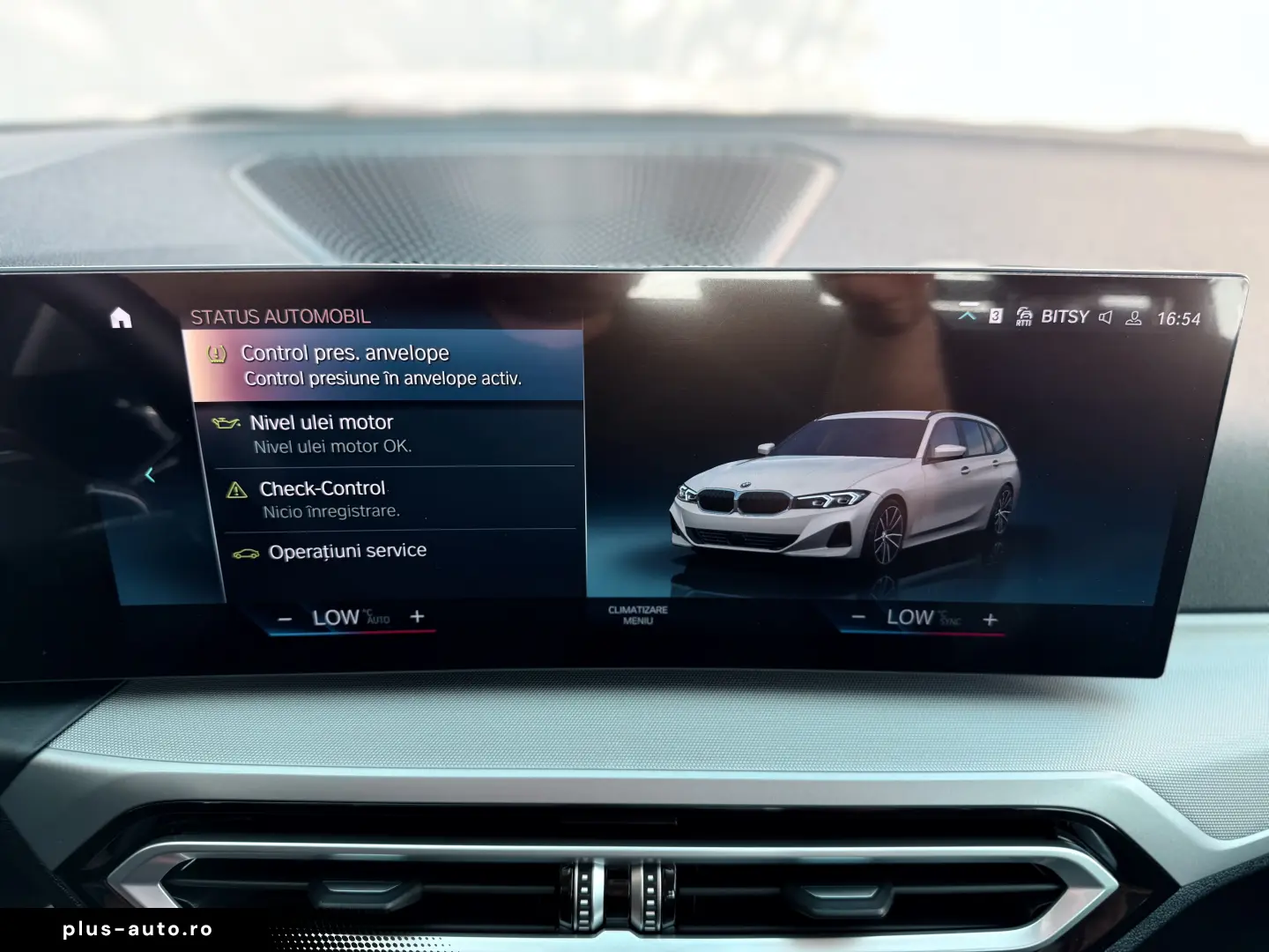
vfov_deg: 56.8
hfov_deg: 71.6
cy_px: 476
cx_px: 634
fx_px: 880
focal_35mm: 24
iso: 64
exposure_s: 1/142
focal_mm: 6.76
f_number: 1.78
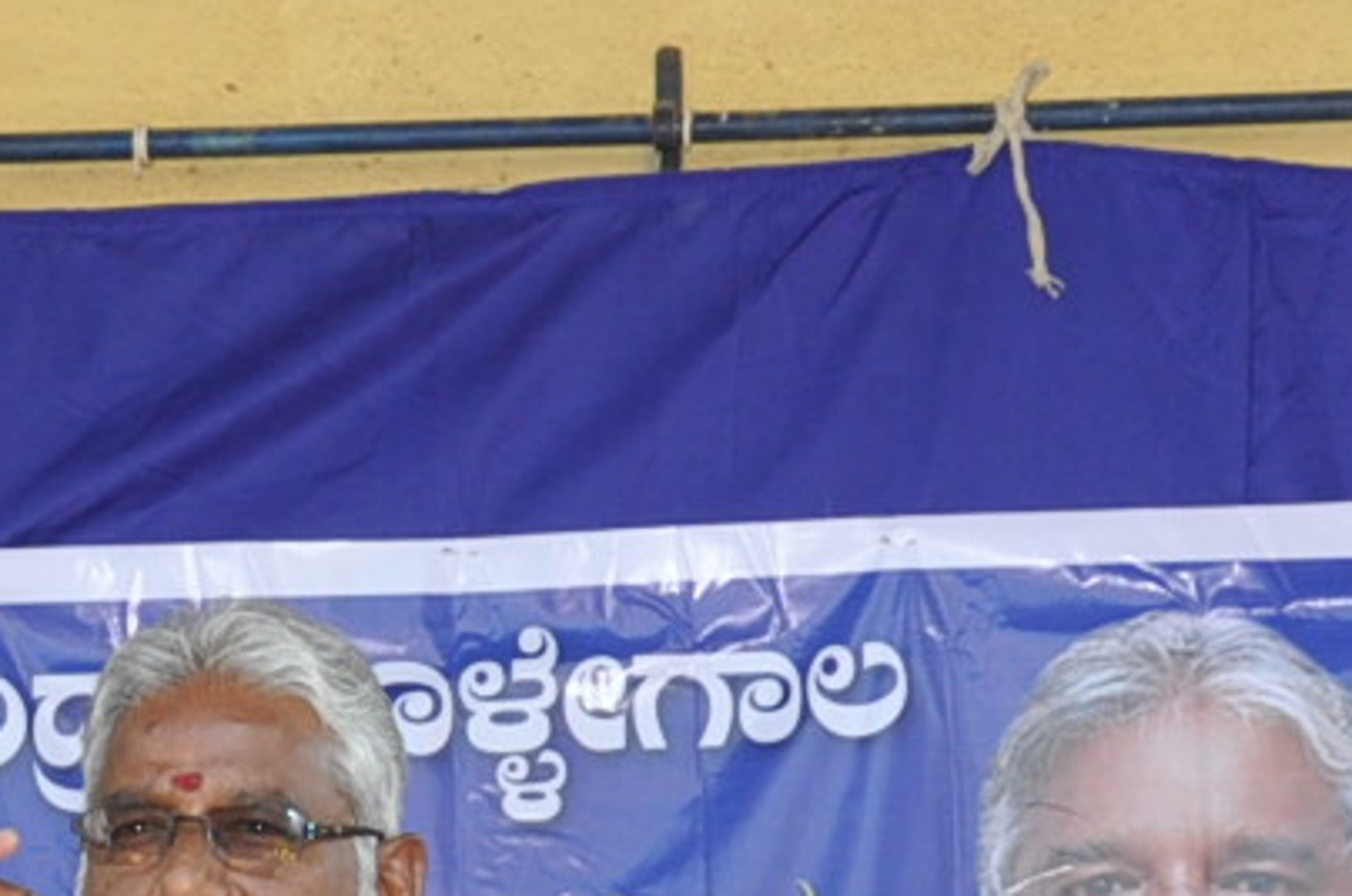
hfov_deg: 9.2
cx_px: 60
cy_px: 1675
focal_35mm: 223
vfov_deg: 6.0
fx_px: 8361
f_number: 7.1
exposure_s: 1/125
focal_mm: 28
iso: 320
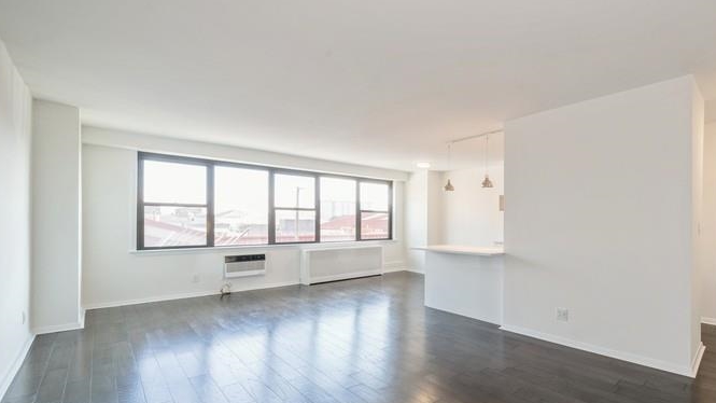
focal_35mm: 17
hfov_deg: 92.7
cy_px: 234
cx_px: 473
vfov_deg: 63.5
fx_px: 323
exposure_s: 1/5
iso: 200
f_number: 11
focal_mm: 12
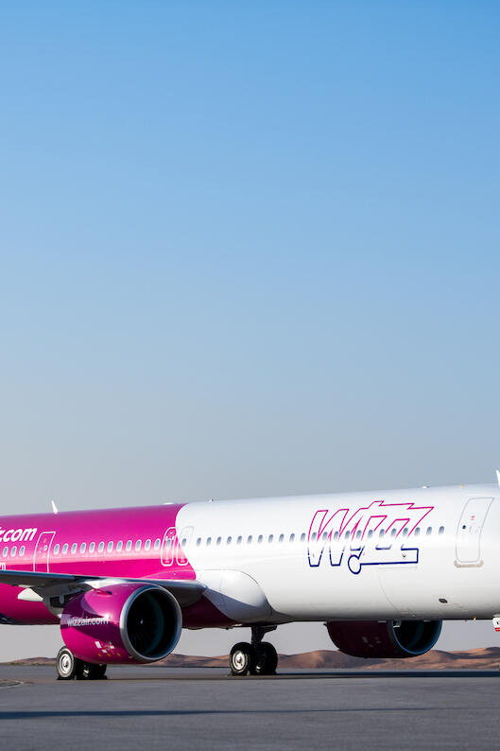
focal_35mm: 139
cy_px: 376
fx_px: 2897
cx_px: 166
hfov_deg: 9.9
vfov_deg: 14.8
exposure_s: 1/1600
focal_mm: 92
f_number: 2.8
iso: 100
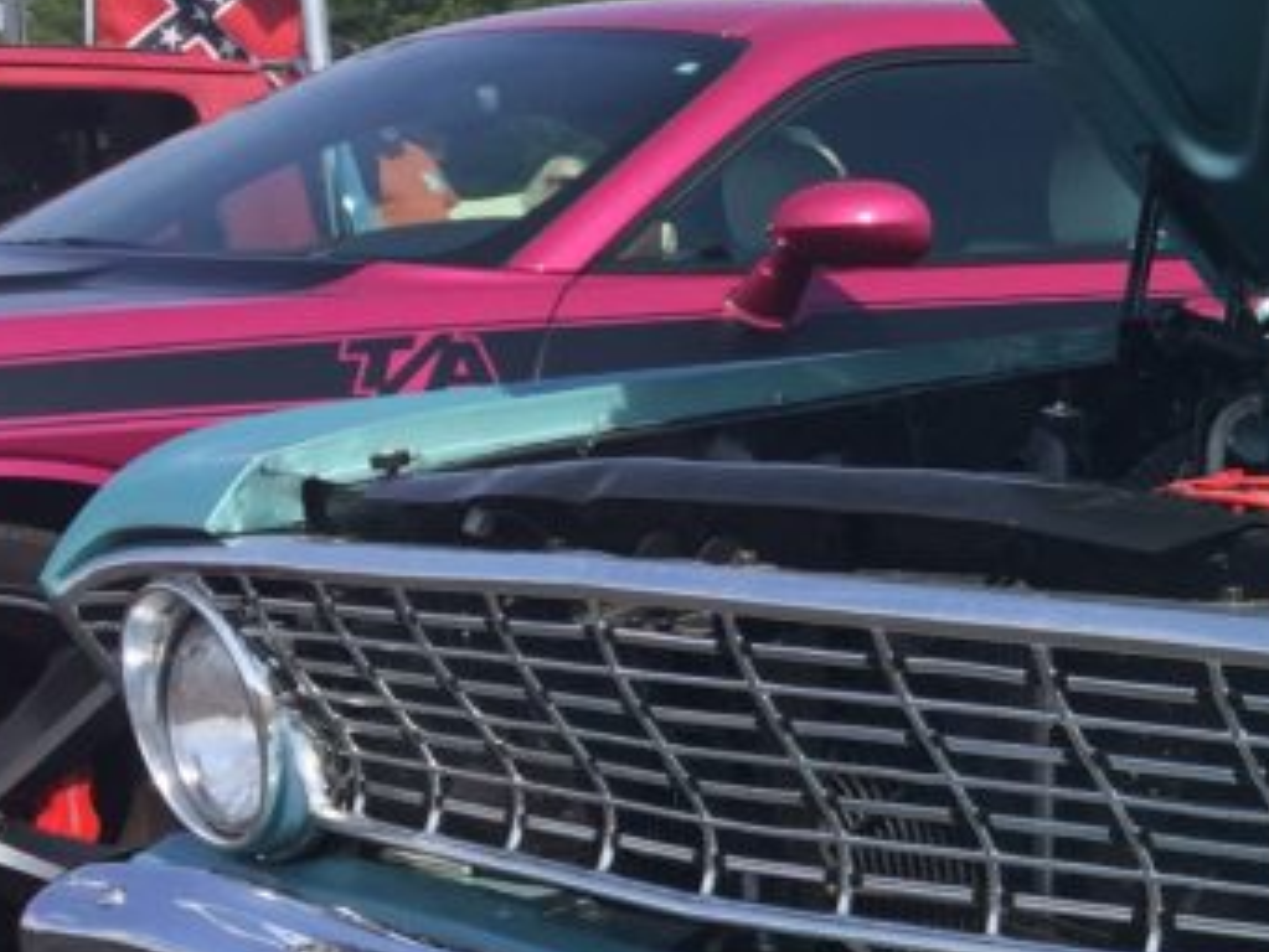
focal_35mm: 87
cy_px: 398
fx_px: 3190
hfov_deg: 20.0
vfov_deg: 17.0
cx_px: 1794
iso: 32
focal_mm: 4.15
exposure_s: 1/1799
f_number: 2.2
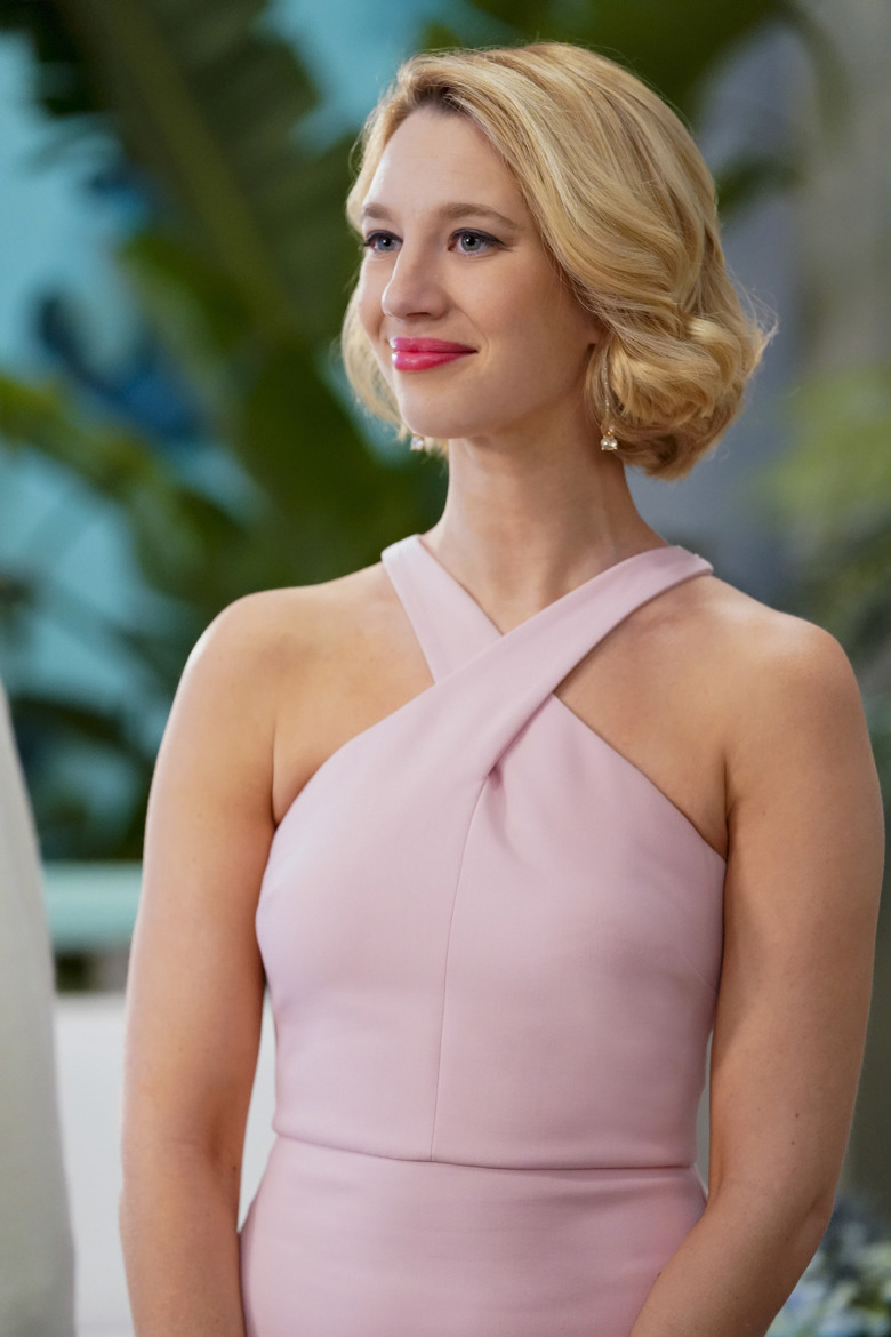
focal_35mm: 143
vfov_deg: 14.3
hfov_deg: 9.6
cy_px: 668
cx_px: 446
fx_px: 5308
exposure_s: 1/160
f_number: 4
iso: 6400
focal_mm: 143
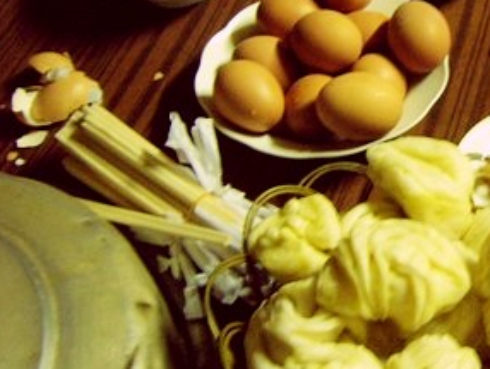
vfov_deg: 19.2
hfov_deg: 24.1
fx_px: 1077
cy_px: 76
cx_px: 531
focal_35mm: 76
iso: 200
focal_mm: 5.7
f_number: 2.9
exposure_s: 1/2.6
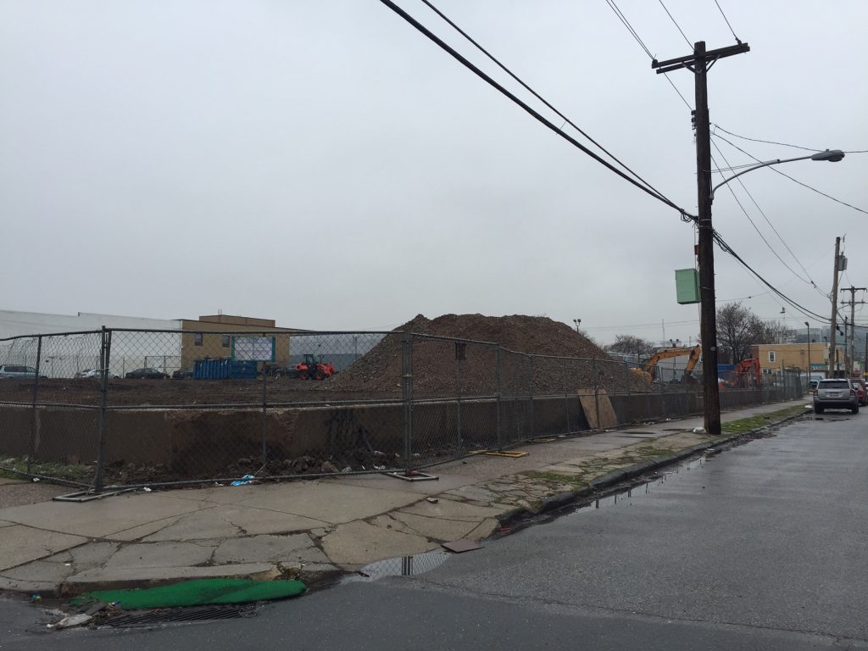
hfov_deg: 61.7
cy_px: 326
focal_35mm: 29
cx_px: 434
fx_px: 727
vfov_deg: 48.2
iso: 32
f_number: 2.2
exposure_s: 1/1068
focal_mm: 4.15
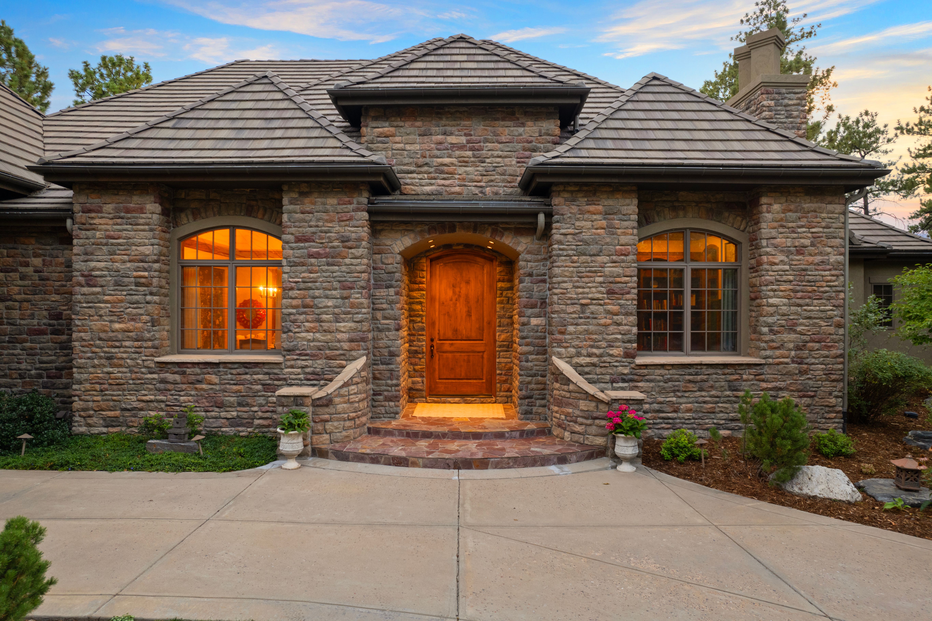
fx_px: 569
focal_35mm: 22
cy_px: 310
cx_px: 466
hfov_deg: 78.6
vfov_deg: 57.2
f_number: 2.8
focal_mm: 8.38
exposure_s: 1/15
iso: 100
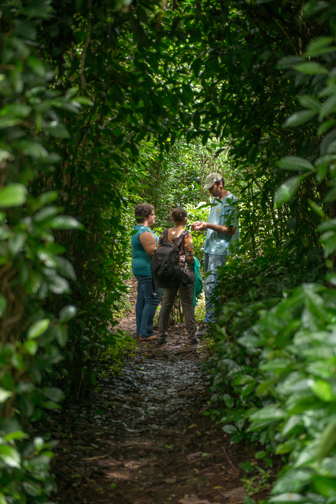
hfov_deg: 19.5
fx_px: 979
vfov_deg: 28.8
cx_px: 168
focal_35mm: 70
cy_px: 252
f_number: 2.8
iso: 400
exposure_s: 1/250
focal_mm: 70
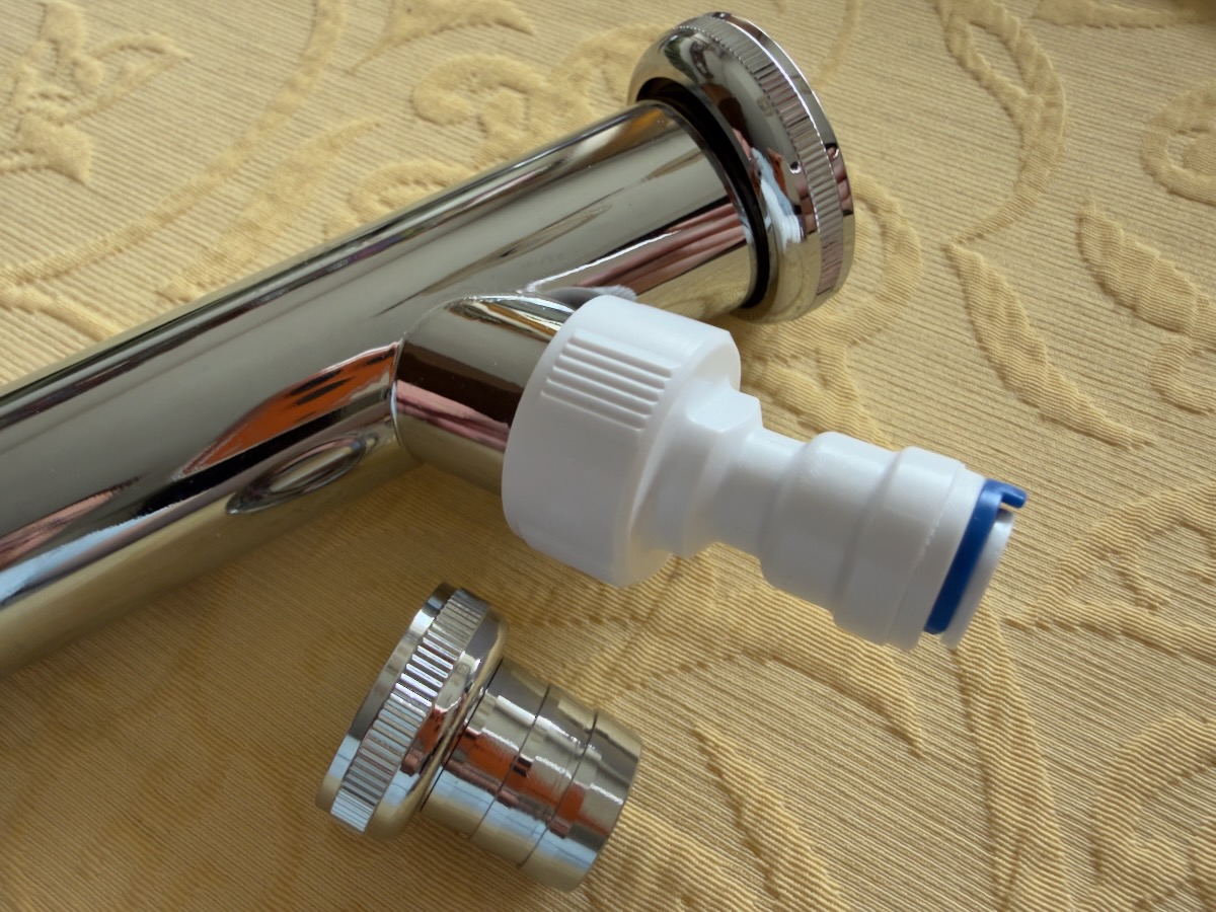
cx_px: 608
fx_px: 843
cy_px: 456
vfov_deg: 56.8
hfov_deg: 71.6
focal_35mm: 24
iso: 160
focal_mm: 2.22
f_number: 2.2
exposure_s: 1/121
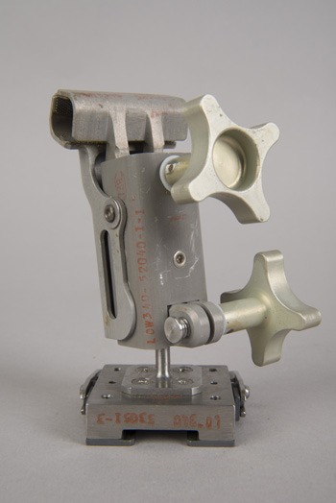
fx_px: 699
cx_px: 168
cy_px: 252
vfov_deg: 39.6
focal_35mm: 50
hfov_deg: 27.0
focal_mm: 50
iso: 100
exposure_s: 1/160
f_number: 18
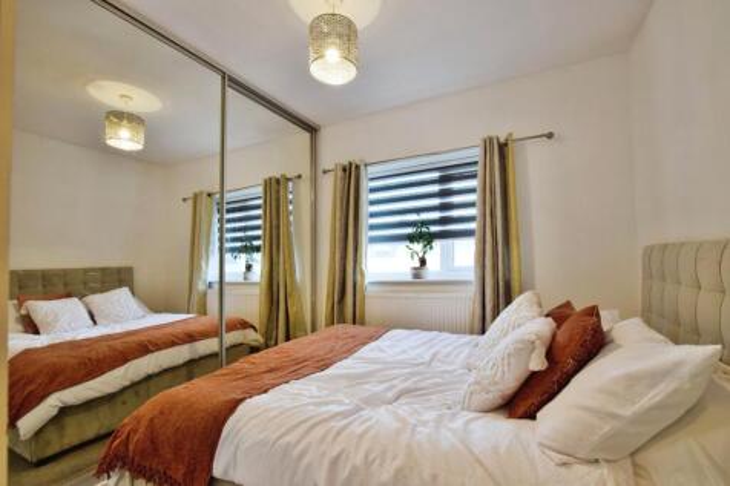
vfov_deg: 77.3
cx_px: 365
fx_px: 304
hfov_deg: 100.4
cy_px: 243
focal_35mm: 15
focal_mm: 10
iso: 640
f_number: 8
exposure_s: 1/15
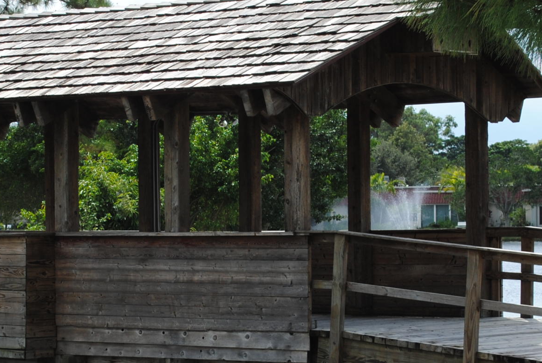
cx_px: 119
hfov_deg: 12.6
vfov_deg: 8.5
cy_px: 216
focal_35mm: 162
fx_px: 2442
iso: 100
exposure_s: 1/250
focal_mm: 42
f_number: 8
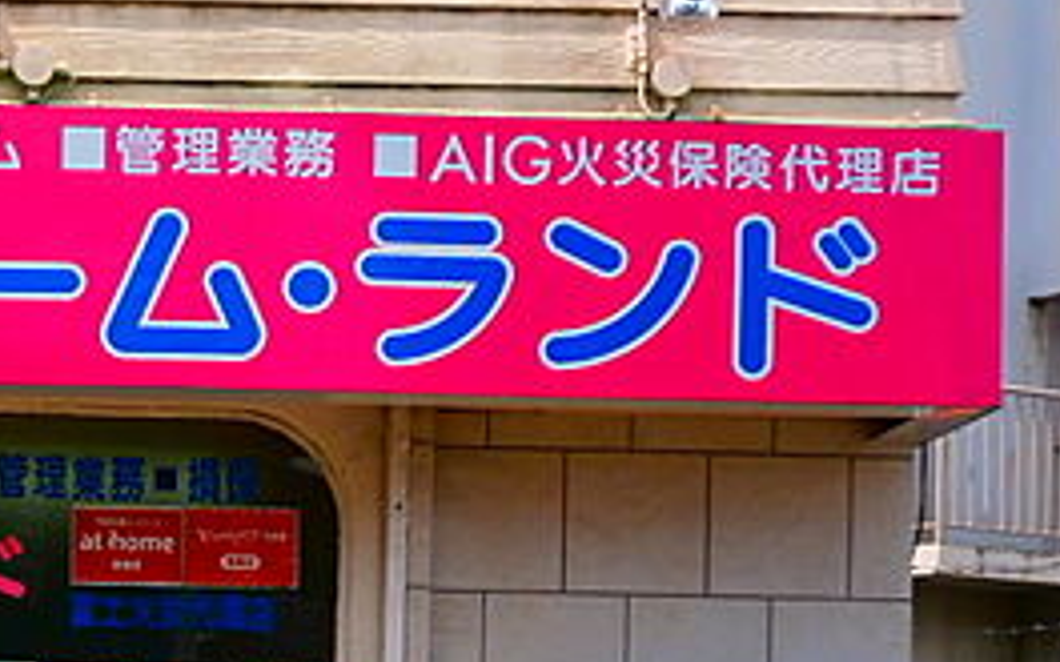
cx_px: -205
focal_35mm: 121
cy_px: 875
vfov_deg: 10.6
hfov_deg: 16.5
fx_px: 3496
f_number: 3.4
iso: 80
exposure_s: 1/800
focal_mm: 8.3
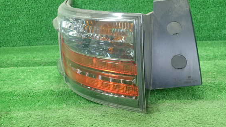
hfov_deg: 56.6
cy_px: 53
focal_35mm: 35
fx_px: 210
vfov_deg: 33.6
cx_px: 119
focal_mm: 5.5
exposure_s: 1/125
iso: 500
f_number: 2.3
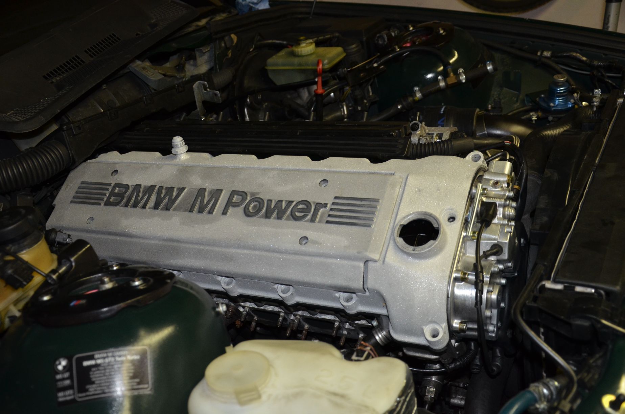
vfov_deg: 34.1
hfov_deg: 49.6
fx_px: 676
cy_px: 207
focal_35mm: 39
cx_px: 312
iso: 800
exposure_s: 1/60
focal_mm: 26
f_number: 4
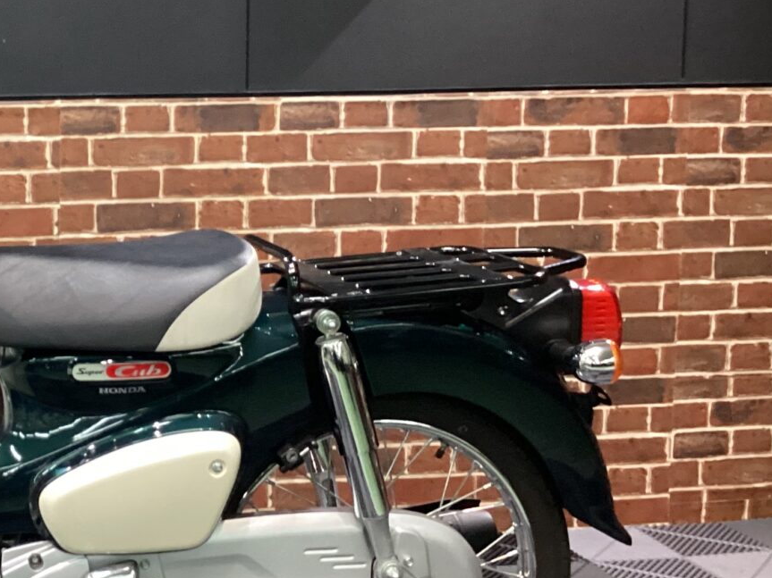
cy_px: 281
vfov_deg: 21.3
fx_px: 1539
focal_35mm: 69
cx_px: -5
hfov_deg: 26.6
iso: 400
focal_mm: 3.3
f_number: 2.4
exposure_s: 1/40
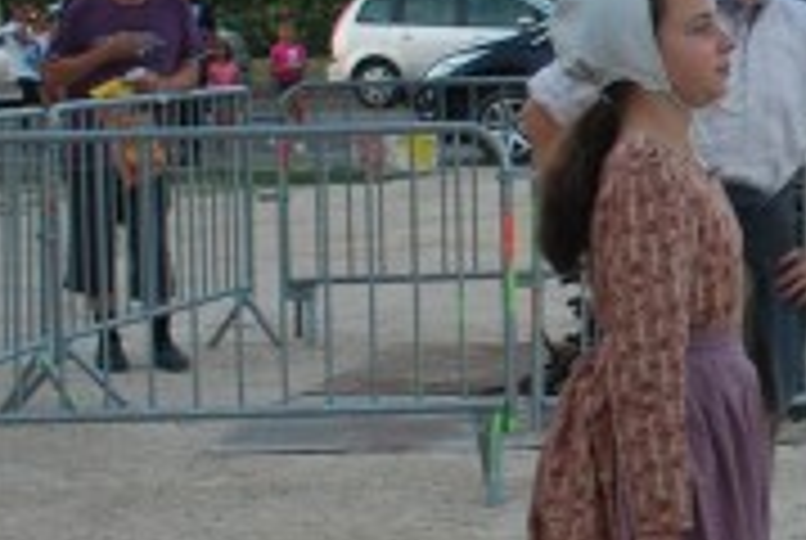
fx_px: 3005
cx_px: 1045
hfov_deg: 14.6
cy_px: 128
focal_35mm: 134
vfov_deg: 10.3
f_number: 4.5
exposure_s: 1/80
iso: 200
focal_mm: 20
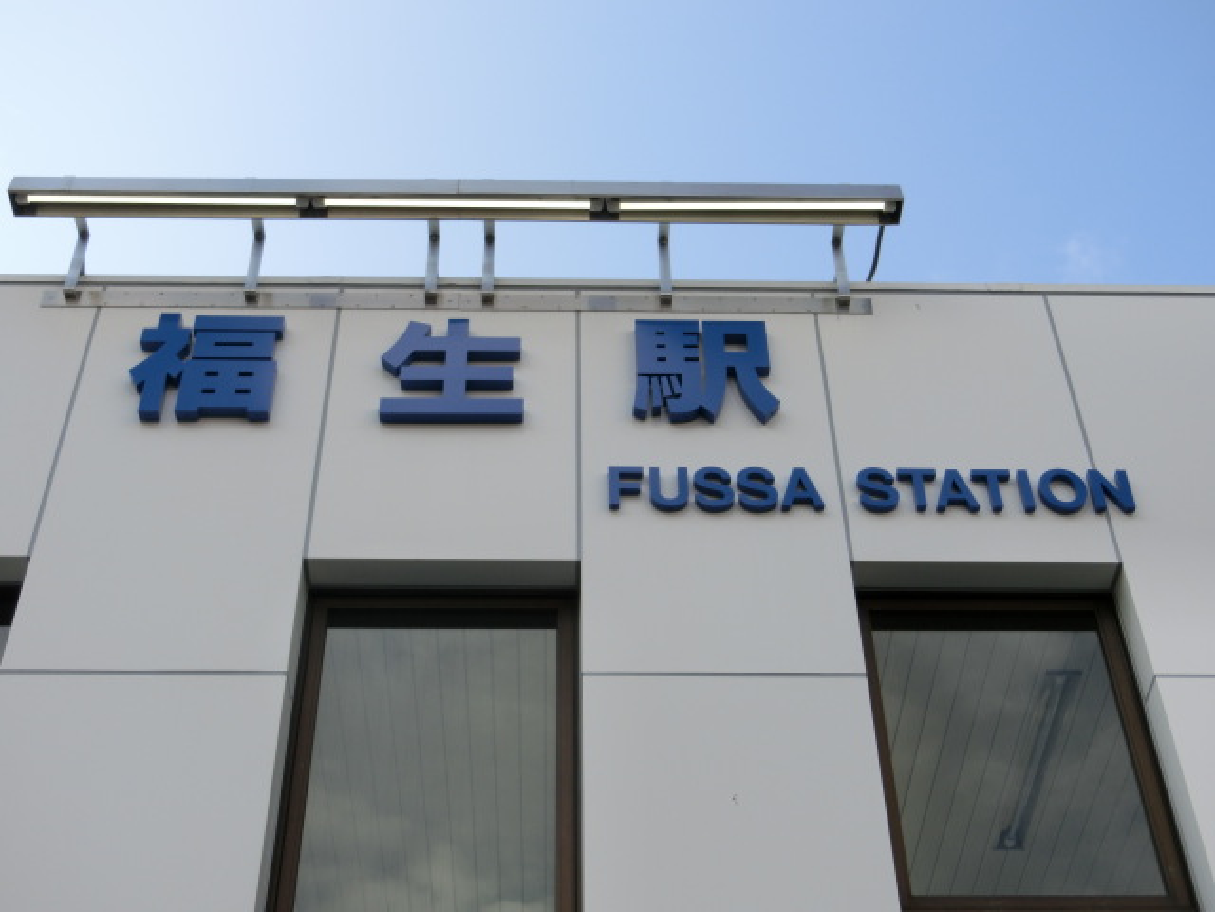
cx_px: 608
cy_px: 456
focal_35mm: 52
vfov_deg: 28.0
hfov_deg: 36.8
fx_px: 1825
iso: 80
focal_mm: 9.3
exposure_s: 1/320
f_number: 4.7
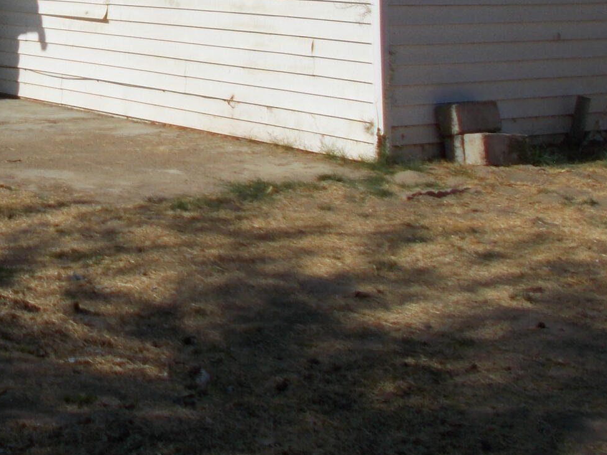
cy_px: -161
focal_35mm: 80
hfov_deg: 22.6
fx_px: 1403
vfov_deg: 17.2
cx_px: -108
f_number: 8
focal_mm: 4.6
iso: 80
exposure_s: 1/320
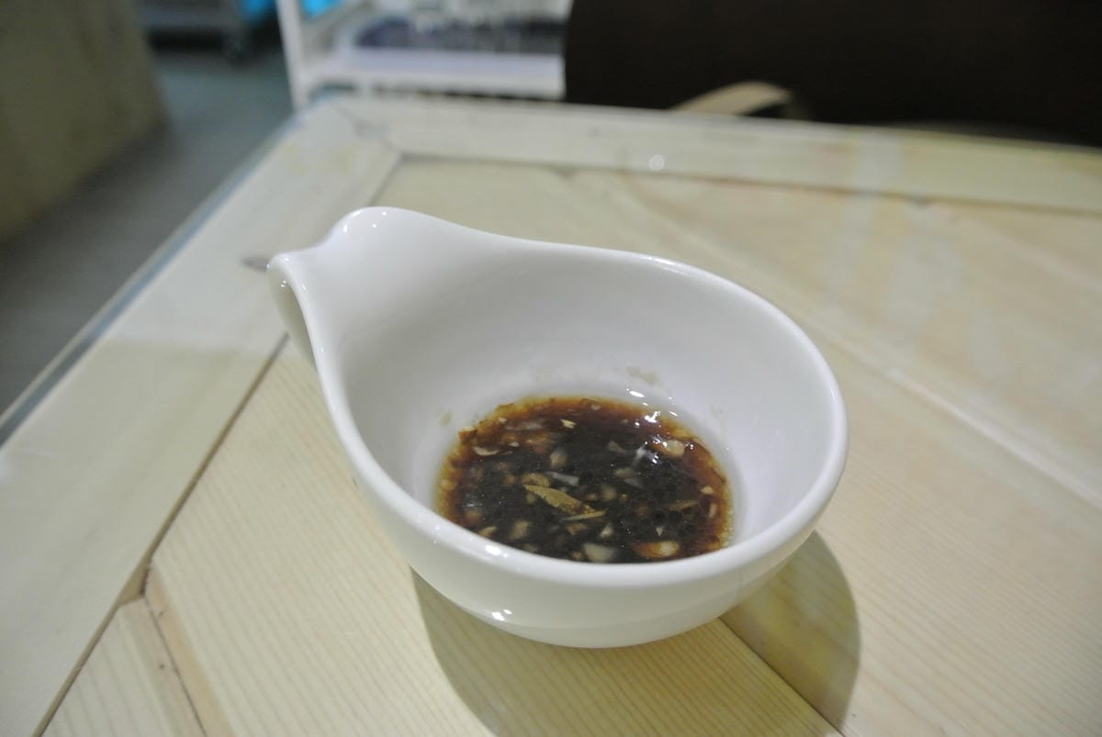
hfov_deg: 67.3
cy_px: 368
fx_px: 827
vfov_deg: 48.0
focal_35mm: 27
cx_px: 551
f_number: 3.5
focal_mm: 10
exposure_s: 1/30
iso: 800
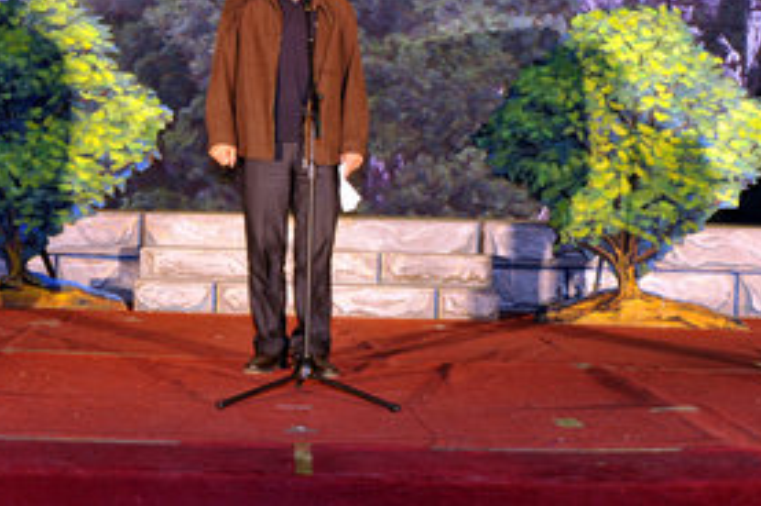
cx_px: 297
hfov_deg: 35.5
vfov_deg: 24.1
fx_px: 1182
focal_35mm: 56
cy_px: 183
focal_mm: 31
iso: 1250
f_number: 8
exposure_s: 1/60
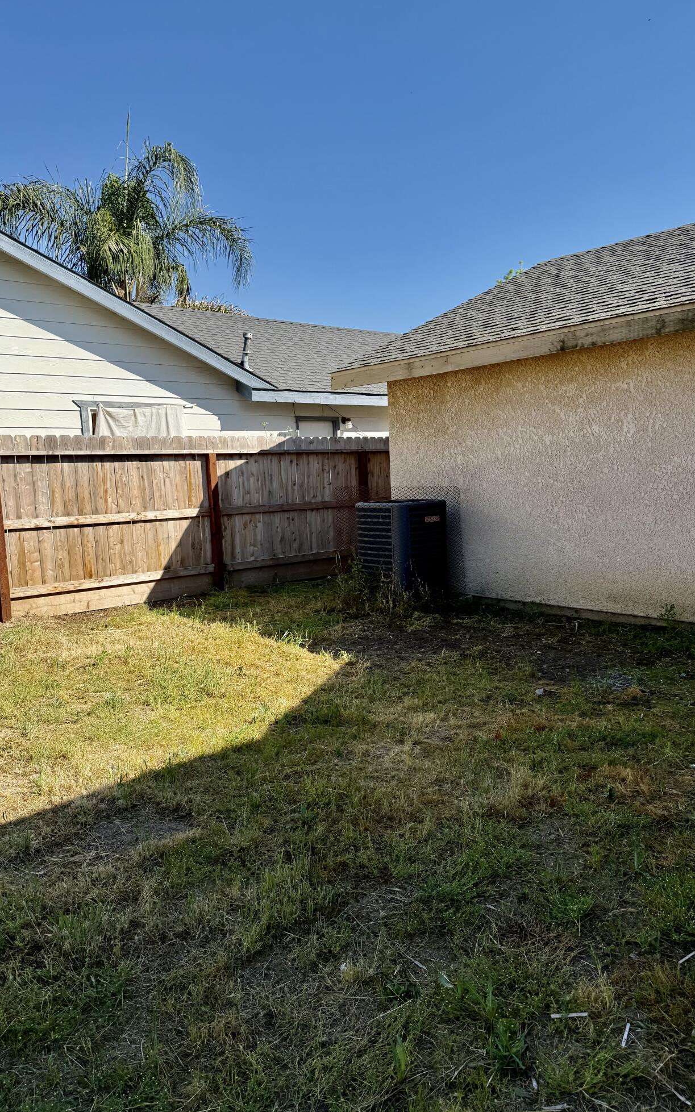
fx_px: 788
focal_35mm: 26
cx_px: 335
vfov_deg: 70.4
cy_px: 549
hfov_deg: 47.6
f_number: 1.78
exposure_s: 1/3584
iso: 80
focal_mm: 6.76
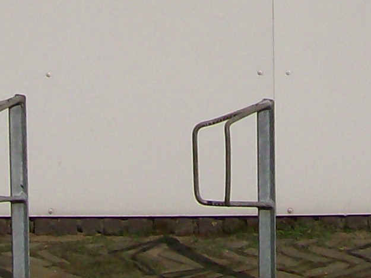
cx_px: 271
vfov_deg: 7.9
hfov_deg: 11.1
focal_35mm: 177
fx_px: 1897
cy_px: -343
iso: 80
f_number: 4.8
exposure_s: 1/1401
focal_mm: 6
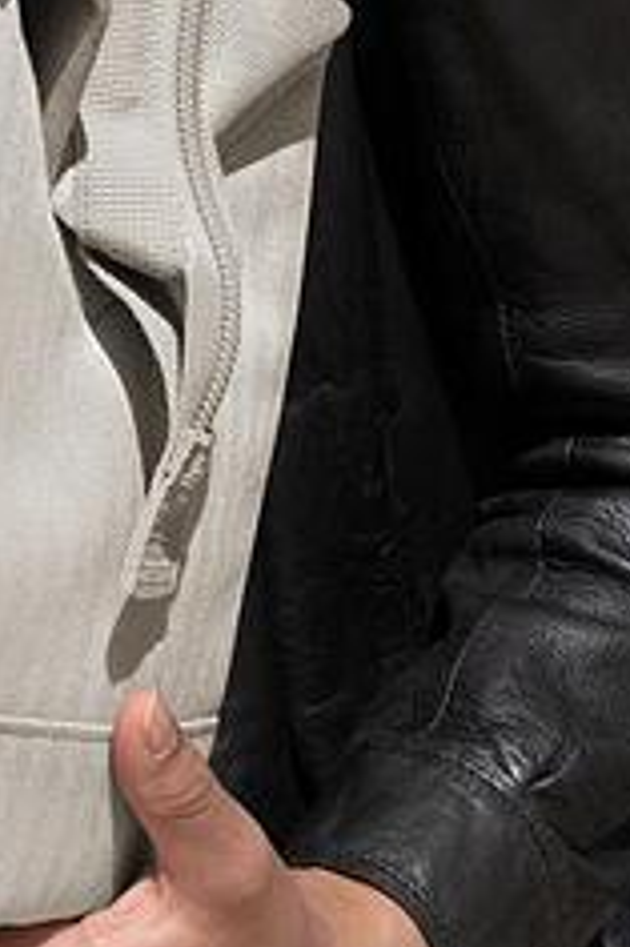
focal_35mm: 173
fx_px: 4548
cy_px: -395
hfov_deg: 7.8
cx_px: -365
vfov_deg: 11.5
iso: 400
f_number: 9
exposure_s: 1/1250
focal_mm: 47
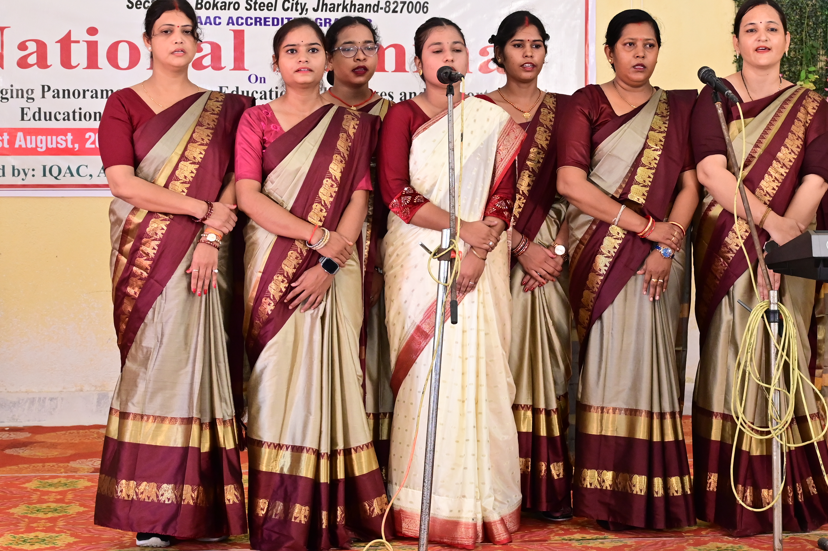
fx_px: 1678
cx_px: 501
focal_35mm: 73
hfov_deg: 27.7
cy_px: 196
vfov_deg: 18.6
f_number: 4.5
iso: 3200
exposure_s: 1/100
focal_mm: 44
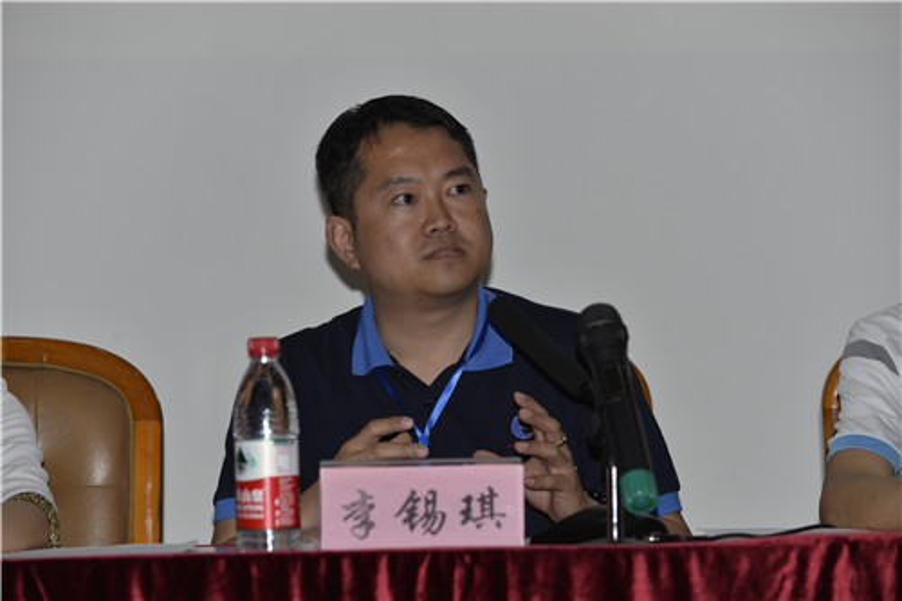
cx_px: 451
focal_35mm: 125
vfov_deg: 11.0
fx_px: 3131
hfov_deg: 16.4
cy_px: 300
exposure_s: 1/100
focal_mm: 125
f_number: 5.6
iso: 100
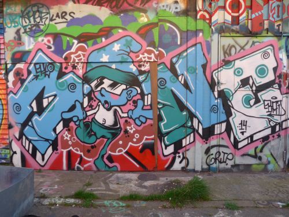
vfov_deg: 48.2
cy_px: 108
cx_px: 144
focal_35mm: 29
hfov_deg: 61.7
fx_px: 242
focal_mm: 6
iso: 80
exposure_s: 1/100
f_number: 2.5
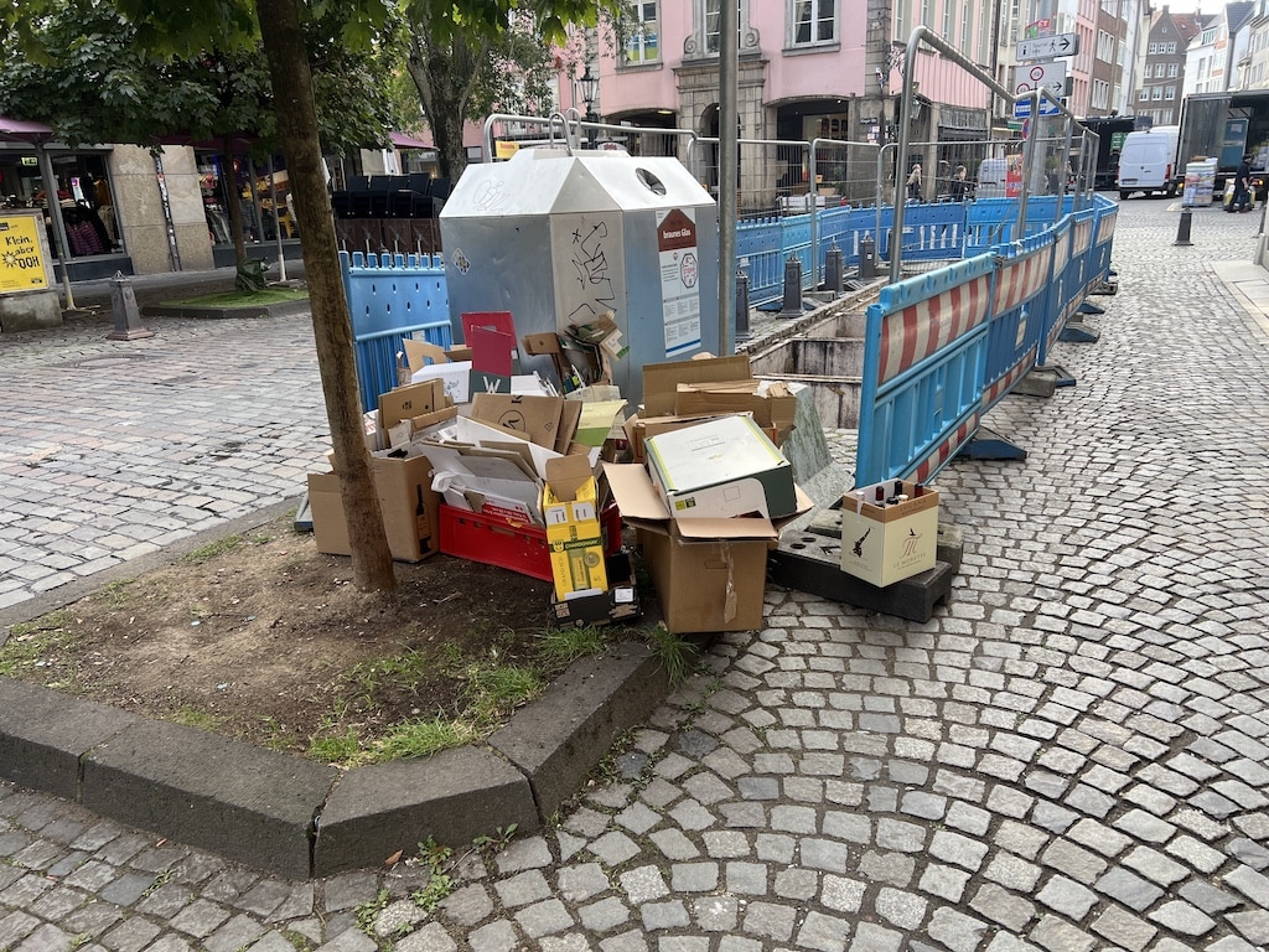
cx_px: 634
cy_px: 476
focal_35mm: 26
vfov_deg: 53.1
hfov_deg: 67.3
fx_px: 953
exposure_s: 1/359
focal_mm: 5.7
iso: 50
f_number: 1.5
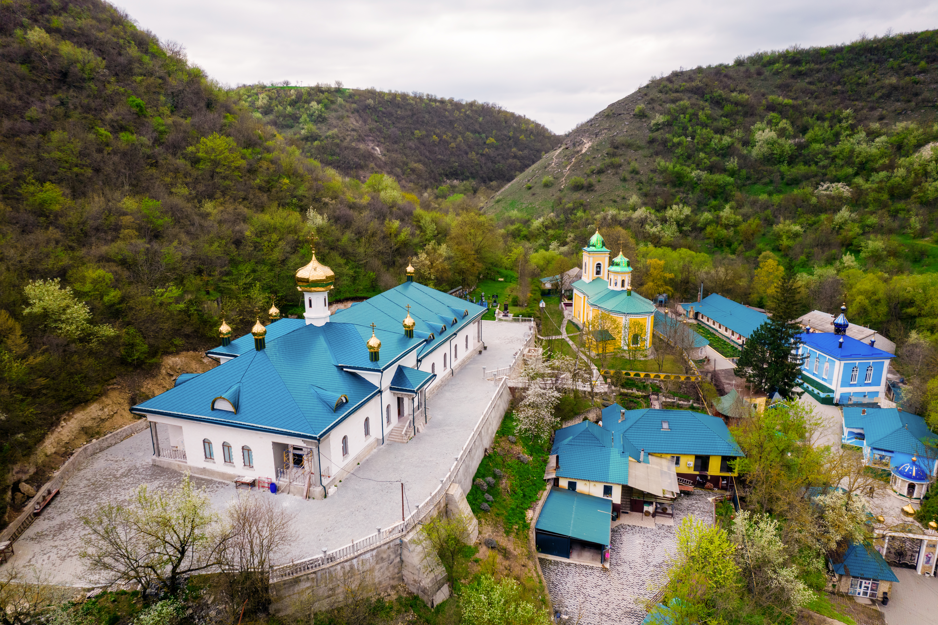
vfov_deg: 57.2
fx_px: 573
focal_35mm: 22
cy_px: 312
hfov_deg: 78.6
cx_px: 469
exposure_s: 1/80
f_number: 2.8
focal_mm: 8.38
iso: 100
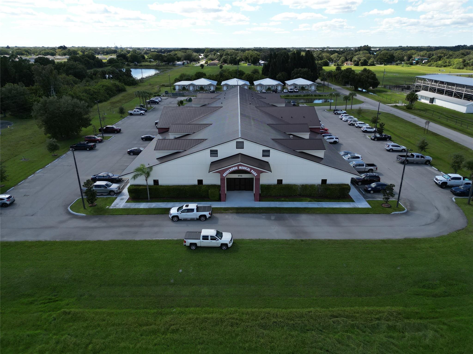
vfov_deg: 56.8
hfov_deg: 71.6
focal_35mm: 24
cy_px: 177
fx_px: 328
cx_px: 236
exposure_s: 1/1600
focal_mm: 6.72
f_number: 1.7
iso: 110
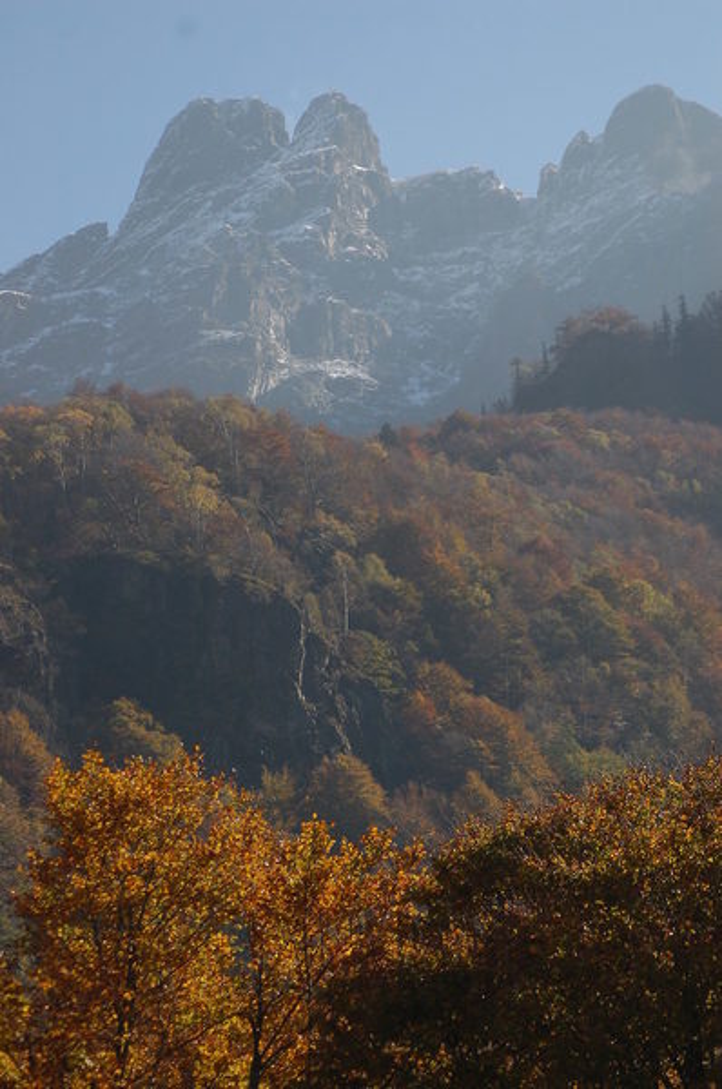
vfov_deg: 14.4
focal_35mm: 142
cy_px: 544
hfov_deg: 9.6
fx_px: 4301
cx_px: 361
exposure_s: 1/1600
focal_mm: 95
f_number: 5
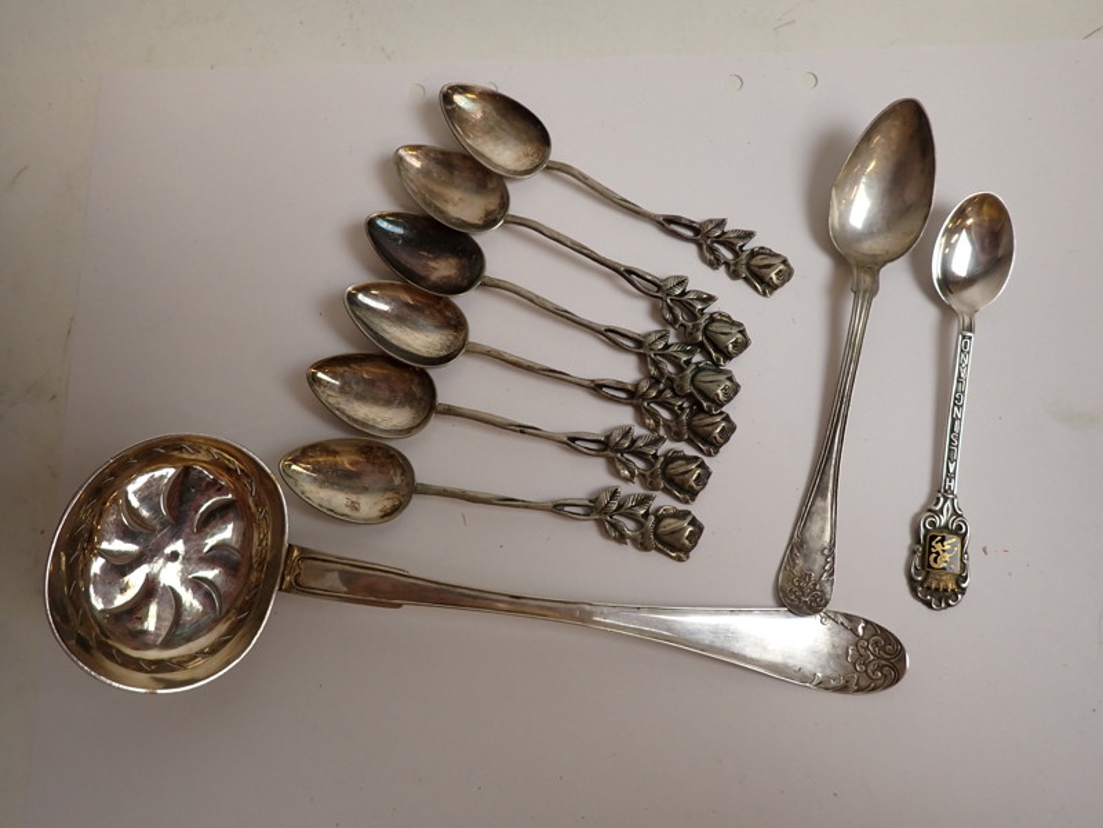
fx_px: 797
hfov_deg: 69.4
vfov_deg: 54.9
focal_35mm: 25
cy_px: 414
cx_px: 552
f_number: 2
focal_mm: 4.5
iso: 200
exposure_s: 1/80
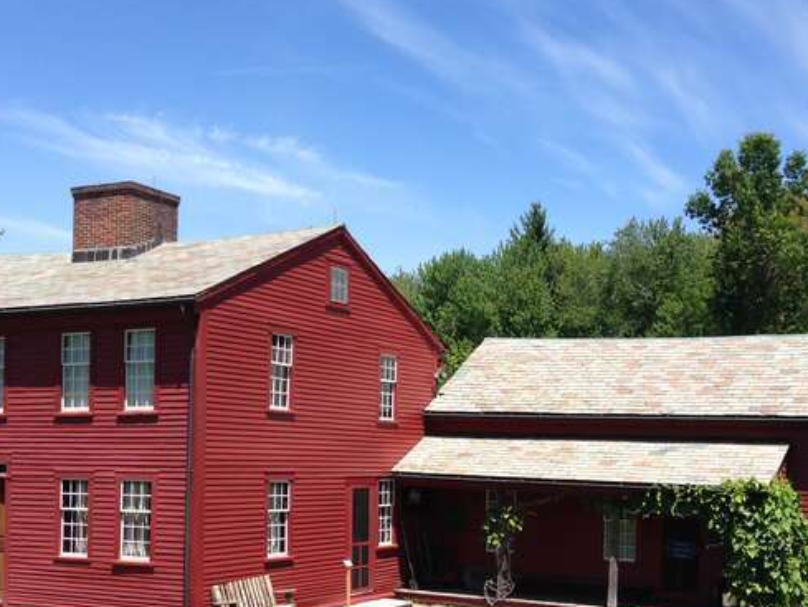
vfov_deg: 26.7
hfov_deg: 35.5
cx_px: 378
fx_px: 1261
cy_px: 460
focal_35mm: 54
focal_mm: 4.12
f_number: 2.4
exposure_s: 1/1178
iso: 50
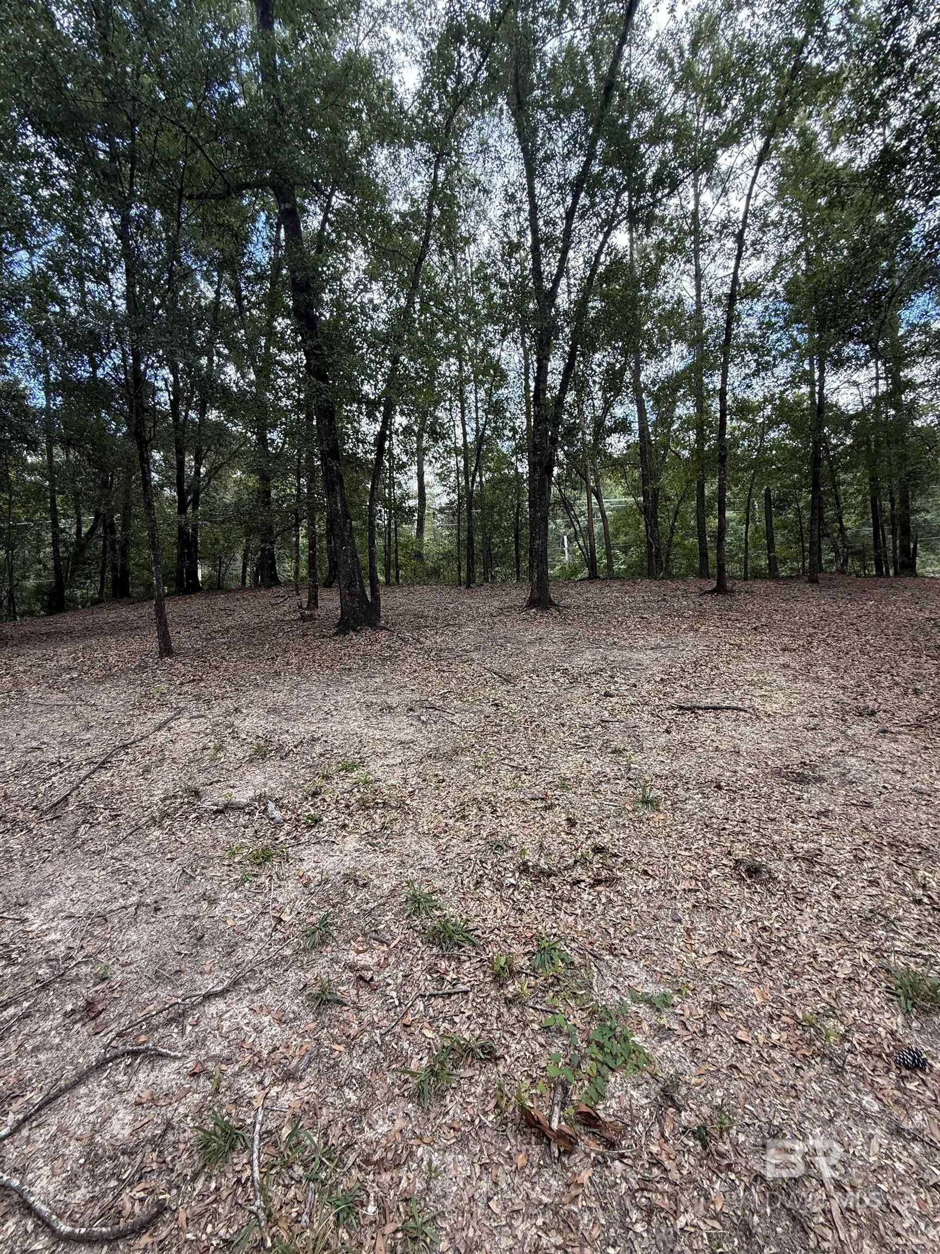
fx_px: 507
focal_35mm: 14
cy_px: 627
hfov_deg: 85.7
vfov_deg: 102.1
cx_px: 470
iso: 64
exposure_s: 1/141
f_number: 2.2
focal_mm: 2.22
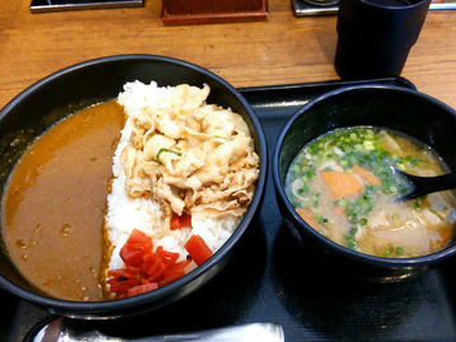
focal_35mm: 33
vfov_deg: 42.9
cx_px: 234
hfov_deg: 55.3
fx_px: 435
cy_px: 183
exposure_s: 1/21
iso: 160
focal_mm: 4.06
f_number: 1.94
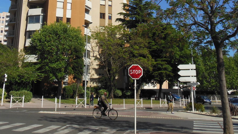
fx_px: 303
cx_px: 101
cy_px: -13
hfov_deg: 42.8
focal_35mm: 48
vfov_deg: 23.4
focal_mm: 4.5
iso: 125
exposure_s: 1/640
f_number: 6.4
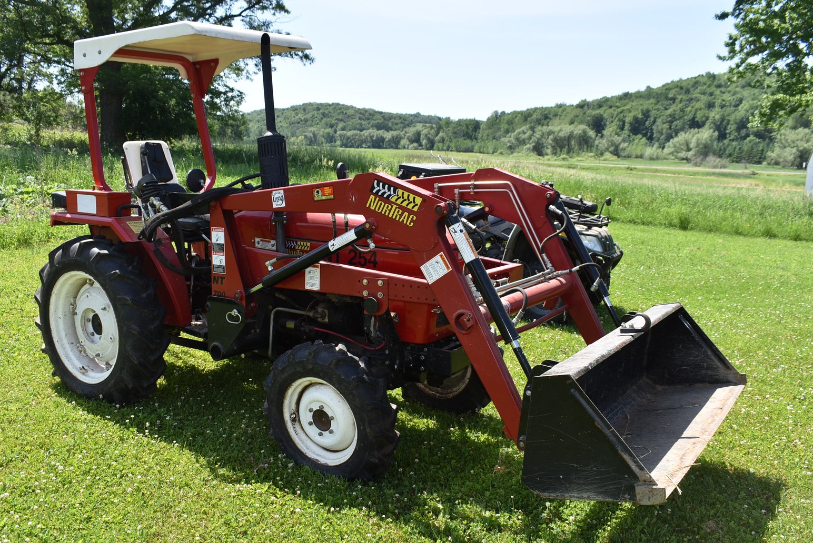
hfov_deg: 57.2
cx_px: 386
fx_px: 746
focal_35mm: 33
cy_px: 296
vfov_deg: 40.0
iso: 100
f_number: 7.1
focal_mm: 20
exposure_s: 1/200
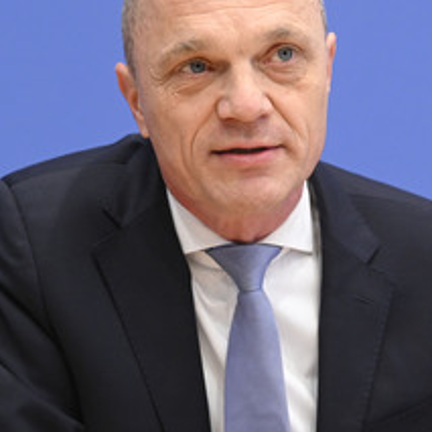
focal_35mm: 219
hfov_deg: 8.0
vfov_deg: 8.0
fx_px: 3092
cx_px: 246
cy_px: 174
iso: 2500
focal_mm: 122
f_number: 4.5
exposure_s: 1/400
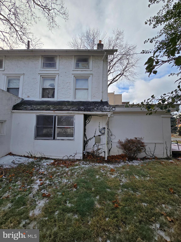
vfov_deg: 106.2
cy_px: 121
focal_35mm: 13
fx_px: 91
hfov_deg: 89.9
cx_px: 90
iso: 50
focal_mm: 2.2
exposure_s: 1/1930
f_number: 2.2
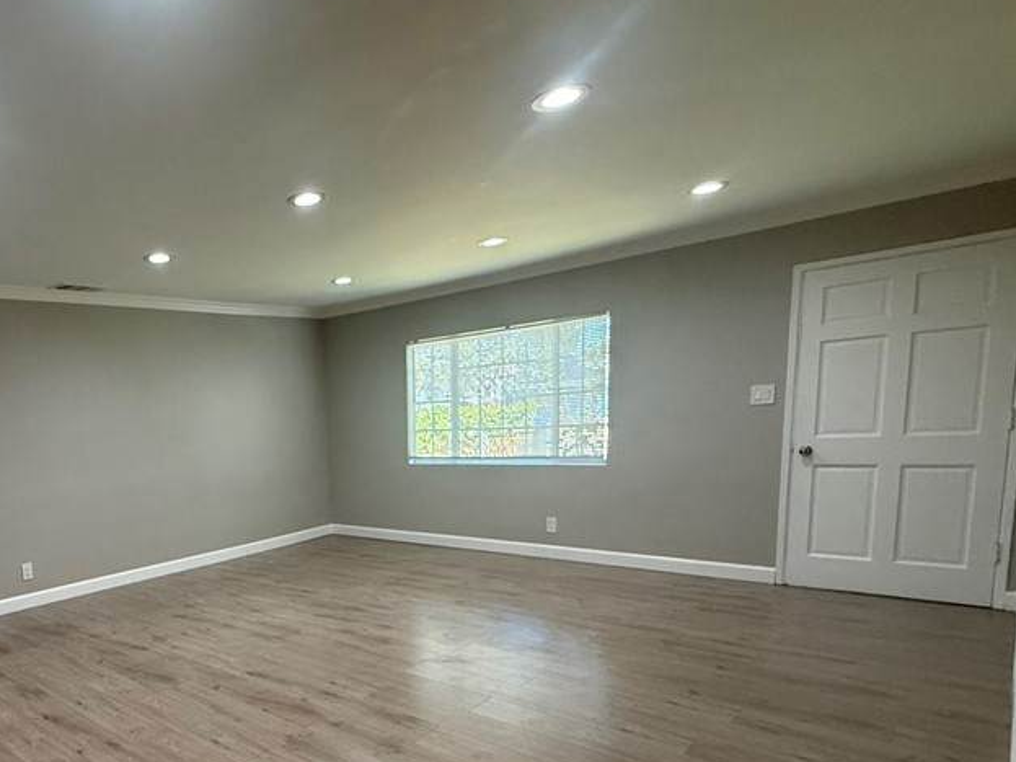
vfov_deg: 57.3
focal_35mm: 23
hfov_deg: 67.8
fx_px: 675
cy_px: 522
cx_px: 220
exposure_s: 1/120
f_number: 2.2
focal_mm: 2.22
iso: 250
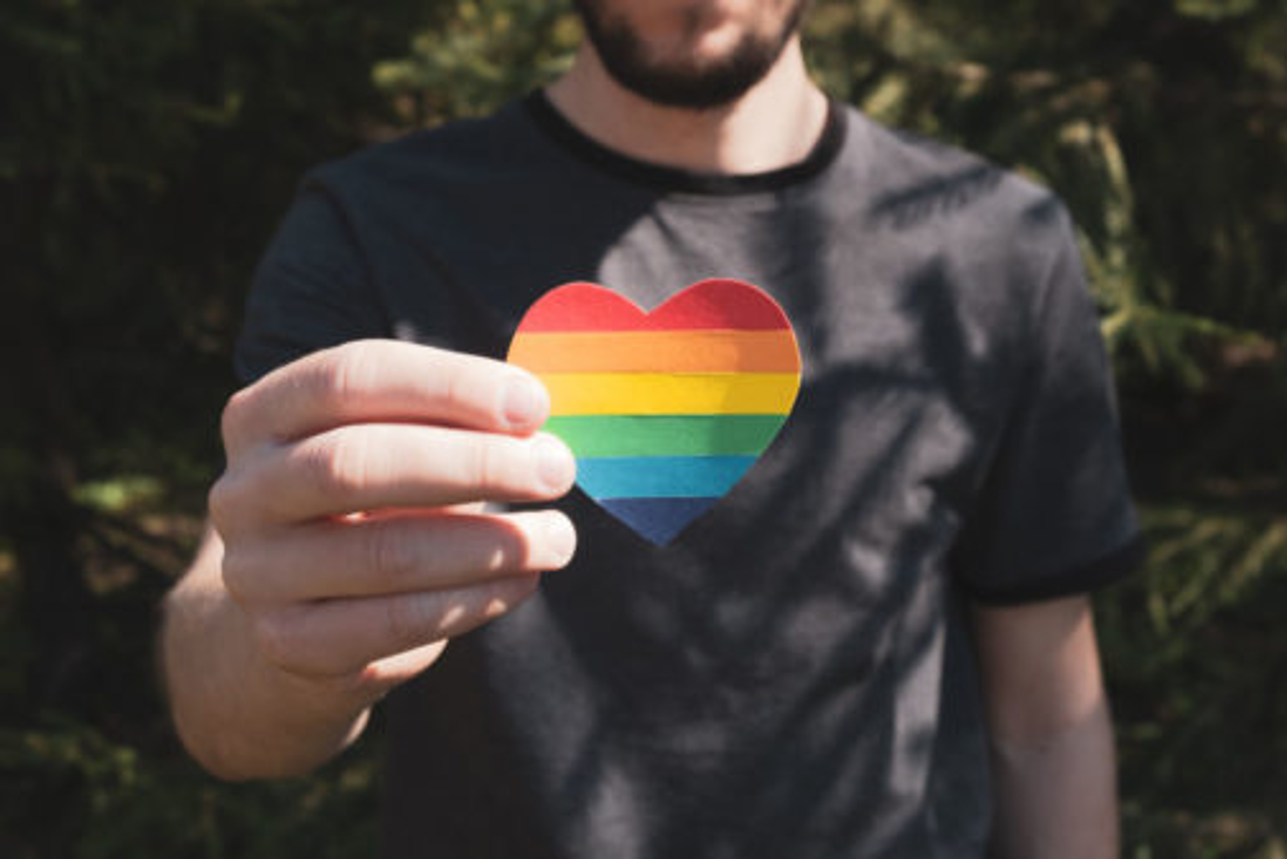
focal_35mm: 51
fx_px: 1824
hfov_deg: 38.9
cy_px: 430
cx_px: 644
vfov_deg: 26.5
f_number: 6.4
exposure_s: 1/160
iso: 200
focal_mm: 34.3
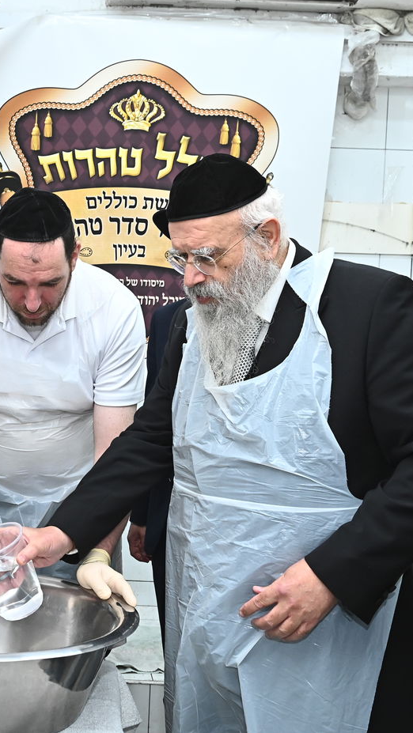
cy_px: 365
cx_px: 29
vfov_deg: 42.1
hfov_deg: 23.7
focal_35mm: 49
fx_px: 953
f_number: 7.1
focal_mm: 31
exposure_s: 1/200
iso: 2000
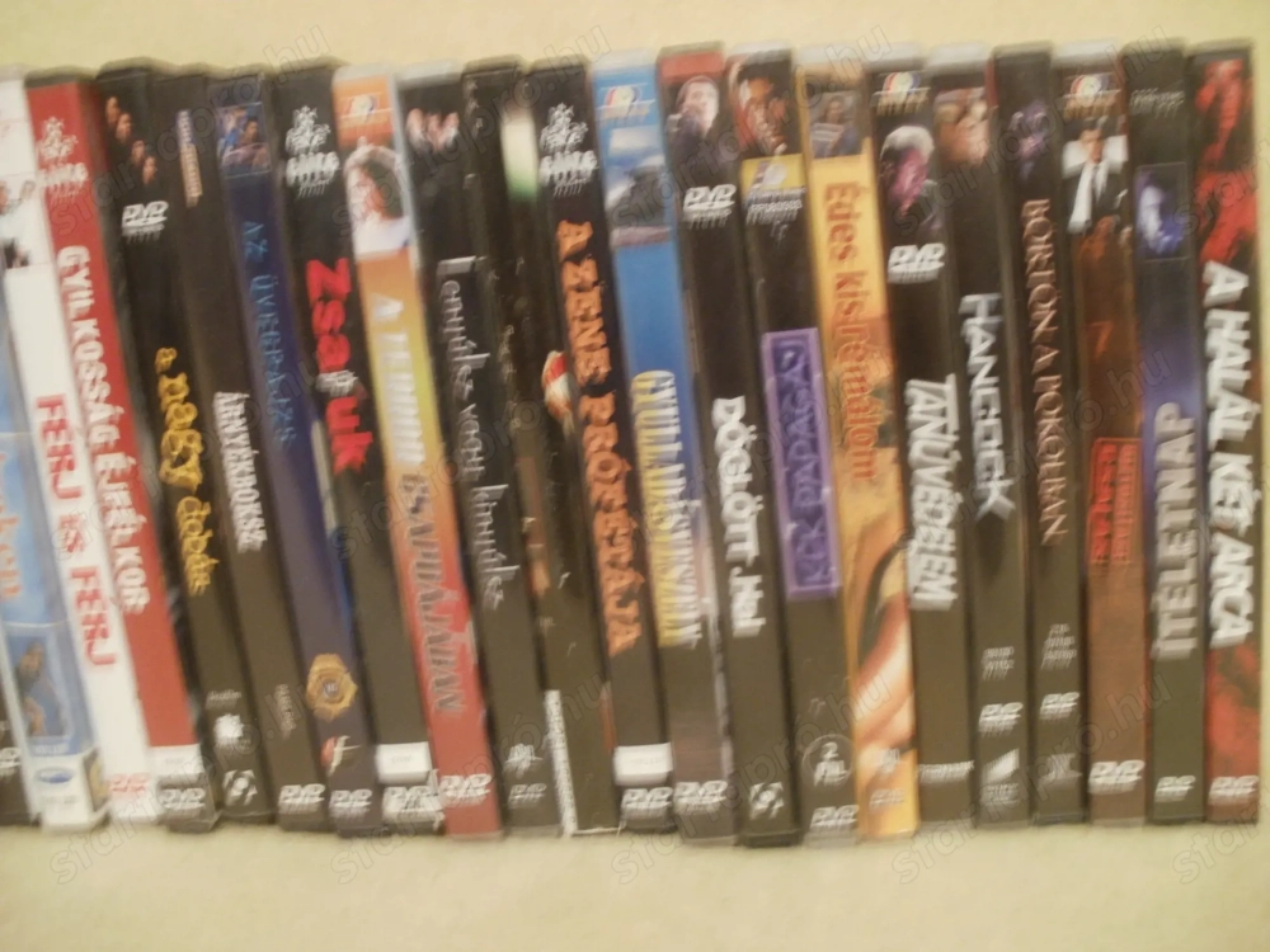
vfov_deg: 39.7
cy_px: 476
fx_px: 1321
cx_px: 635
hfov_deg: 51.4
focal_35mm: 36
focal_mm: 6.3
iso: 200
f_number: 3.5
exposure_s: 1/2
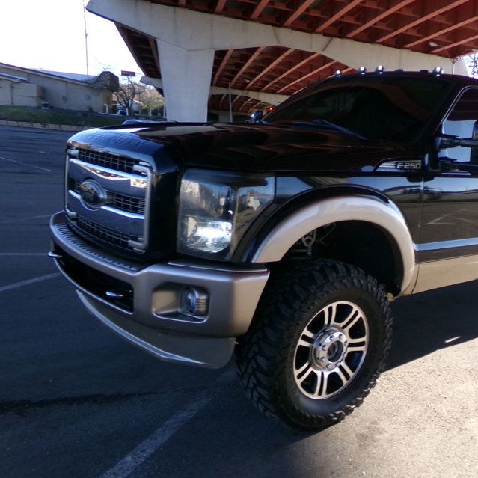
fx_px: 531
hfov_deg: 46.7
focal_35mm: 34
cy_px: 239
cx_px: 360
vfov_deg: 48.5
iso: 274
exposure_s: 1/60
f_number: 11.07
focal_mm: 4.3
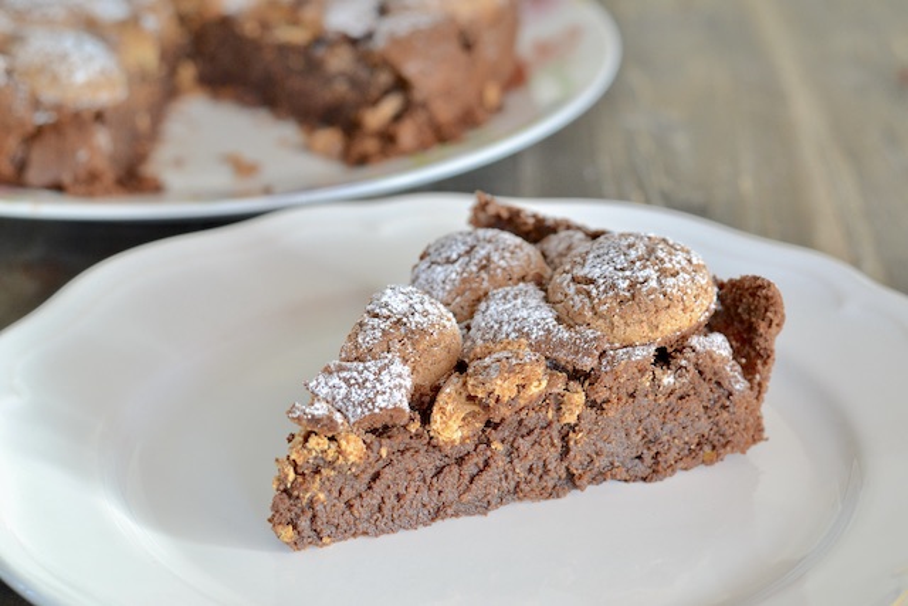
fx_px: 1892
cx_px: 454
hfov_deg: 27.0
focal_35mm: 75
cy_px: 303
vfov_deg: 18.2
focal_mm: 50
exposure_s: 1/60
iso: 800
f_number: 4.5
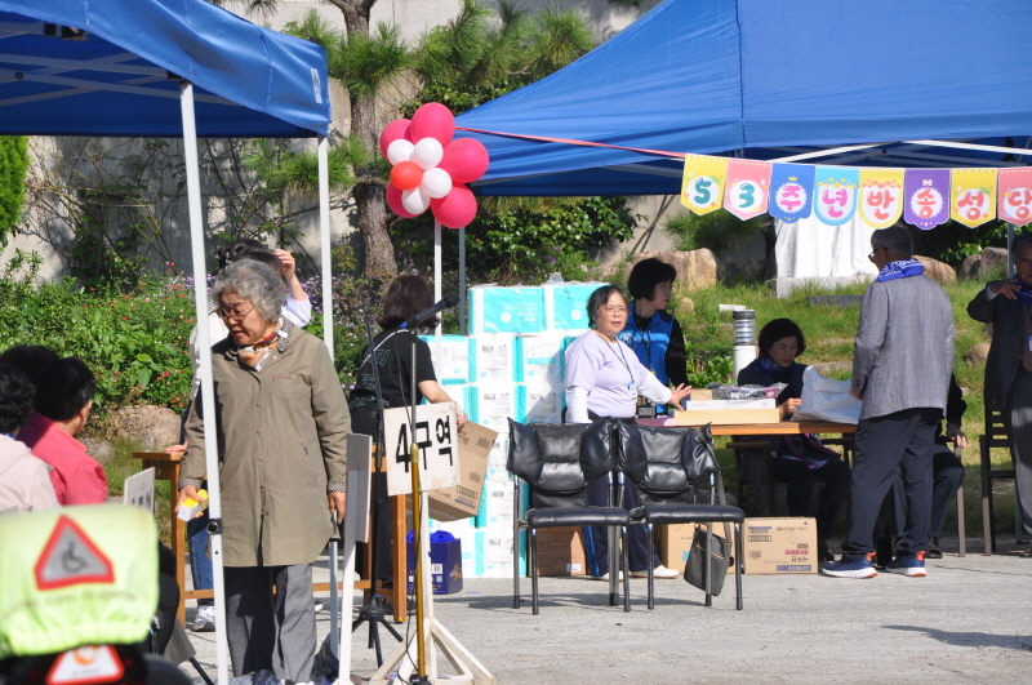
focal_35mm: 158
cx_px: 516
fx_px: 4509
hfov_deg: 13.1
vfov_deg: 8.7
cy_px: 342
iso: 200
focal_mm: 105
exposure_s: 1/400
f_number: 10
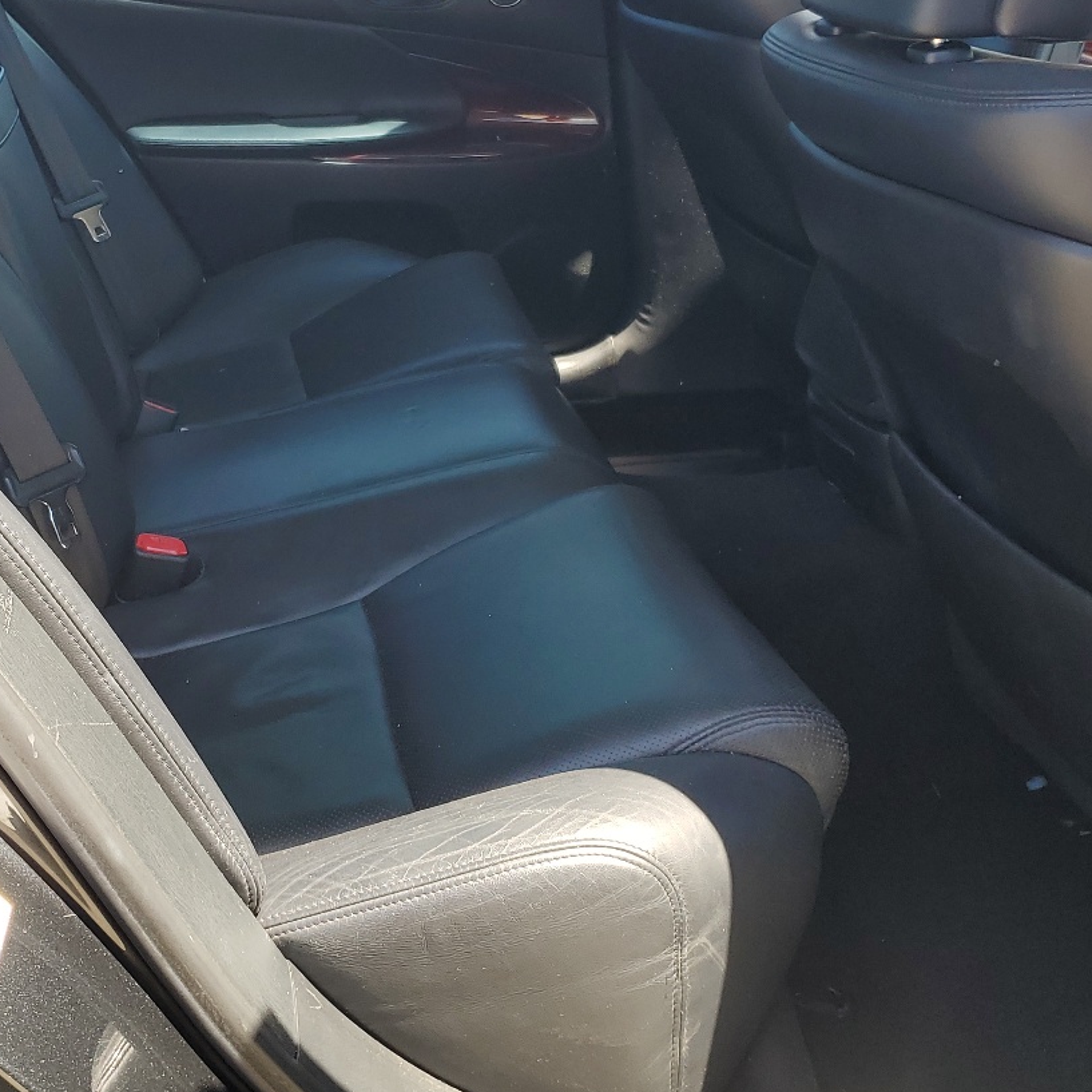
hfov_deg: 37.2
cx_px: 366
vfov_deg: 37.0
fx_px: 1606
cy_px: 326
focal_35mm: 45
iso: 50
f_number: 1.5
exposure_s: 1/312
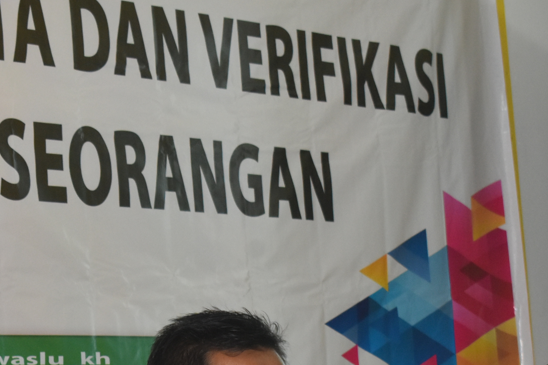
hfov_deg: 11.1
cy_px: 397
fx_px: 2816
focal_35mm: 185
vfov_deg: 7.4
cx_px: 148
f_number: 5.3
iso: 800
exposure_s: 1/60
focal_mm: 46
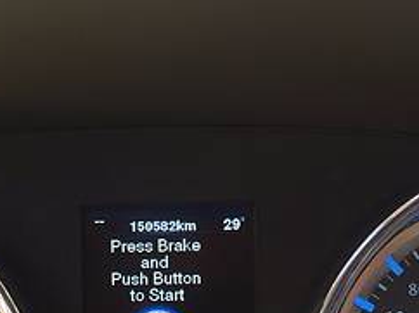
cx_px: 144
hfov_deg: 20.4
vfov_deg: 15.2
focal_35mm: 96
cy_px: 297
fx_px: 1161
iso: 32
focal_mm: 4.2
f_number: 2.2
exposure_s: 1/50
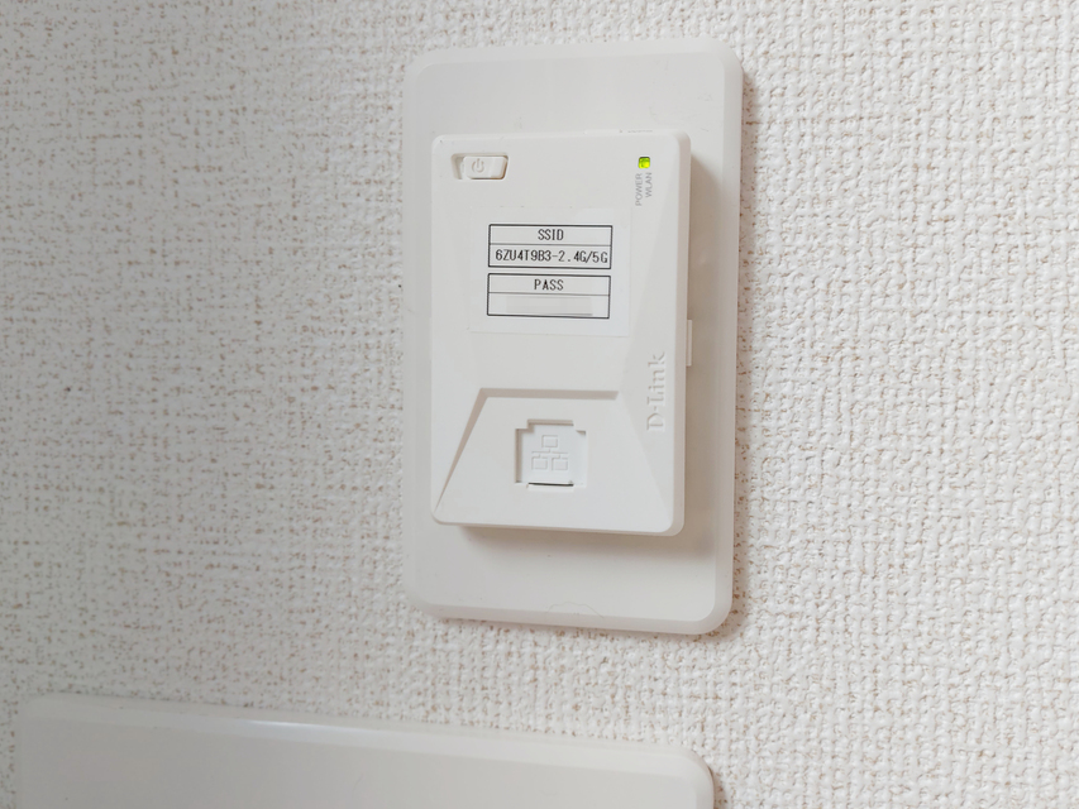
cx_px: 565
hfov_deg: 65.3
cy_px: 365
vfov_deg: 51.3
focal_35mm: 27
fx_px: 842
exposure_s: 1/120
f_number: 1.8
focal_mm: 5.23
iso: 50
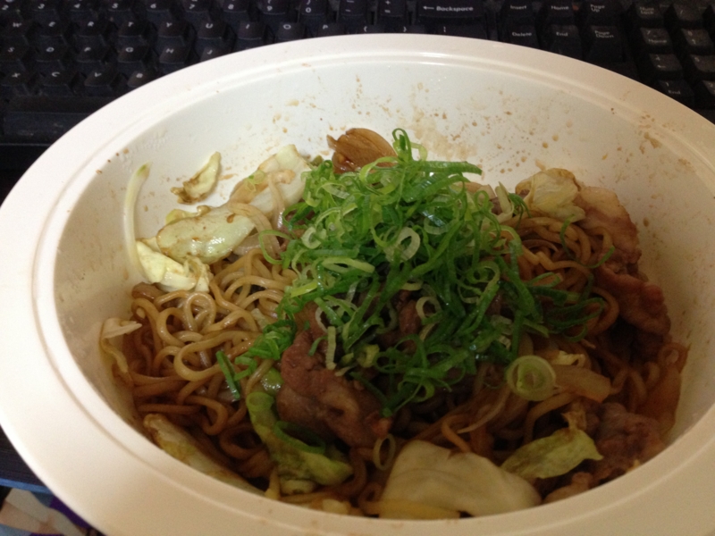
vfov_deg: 42.9
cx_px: 358
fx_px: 682
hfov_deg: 55.4
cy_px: 268
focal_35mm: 33
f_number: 2.4
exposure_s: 1/20
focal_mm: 4.13
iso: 320
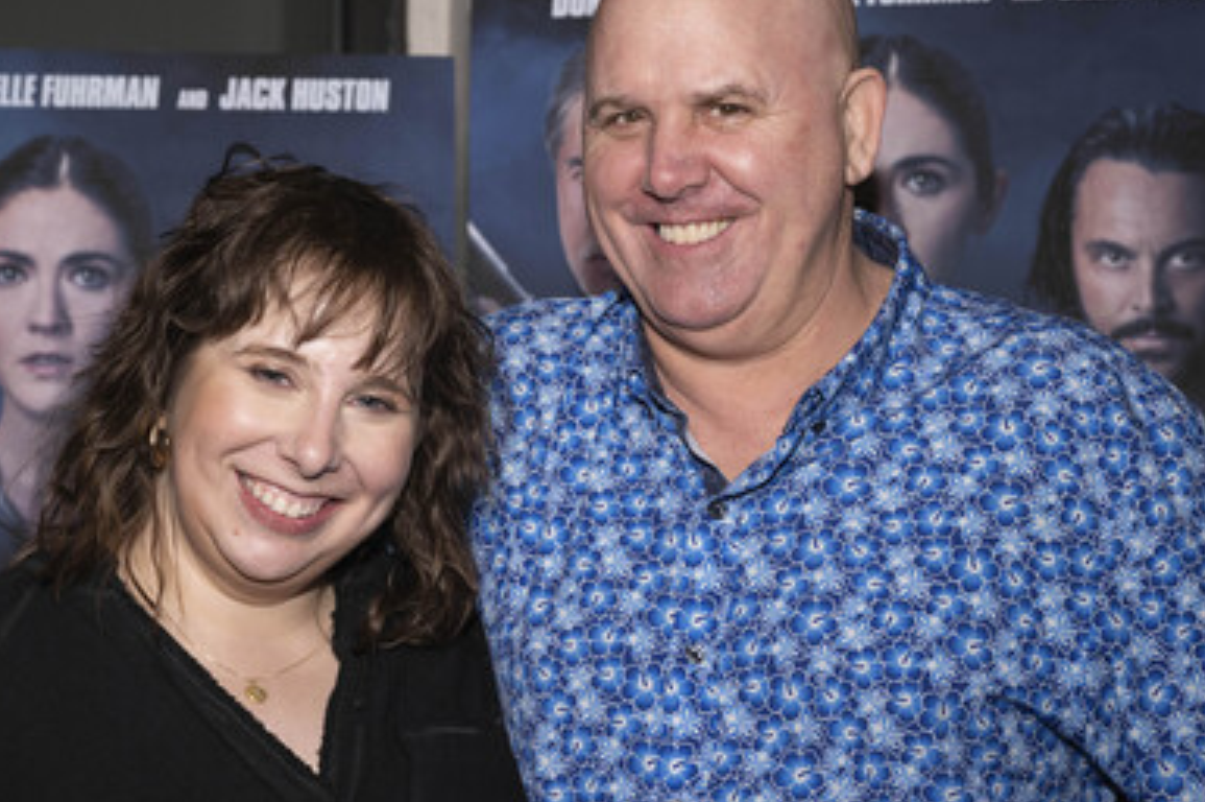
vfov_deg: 20.0
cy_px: 354
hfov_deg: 29.7
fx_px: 2274
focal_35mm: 68
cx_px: 540
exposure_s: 1/200
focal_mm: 58
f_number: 5.6
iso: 800
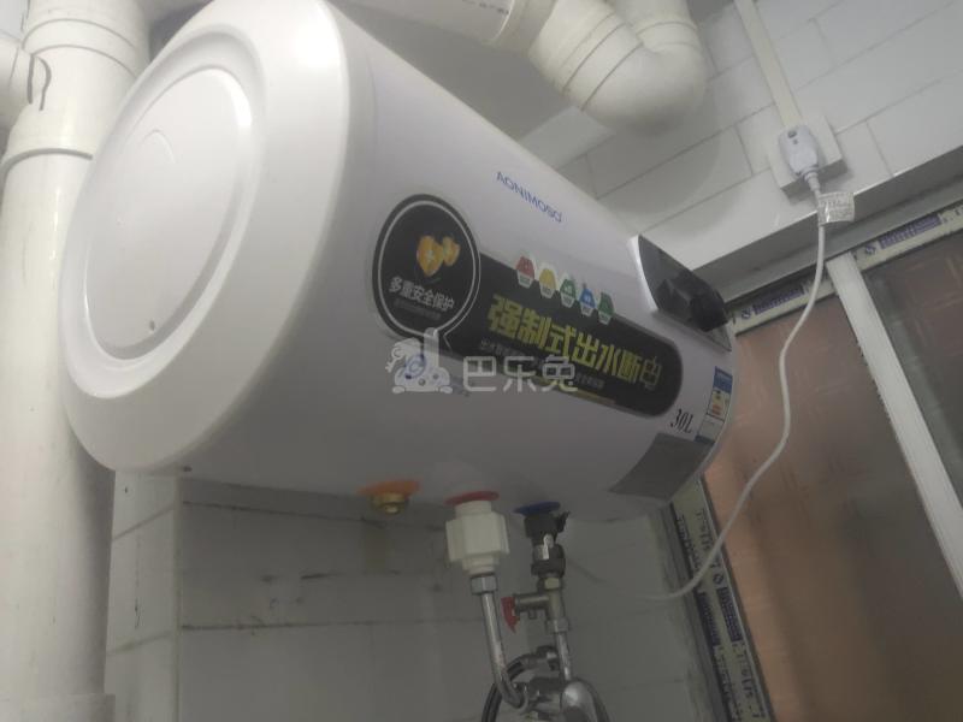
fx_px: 723
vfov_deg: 53.1
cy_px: 361
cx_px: 482
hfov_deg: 67.3
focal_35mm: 26
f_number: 2
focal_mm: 3.87
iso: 752
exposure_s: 1/33
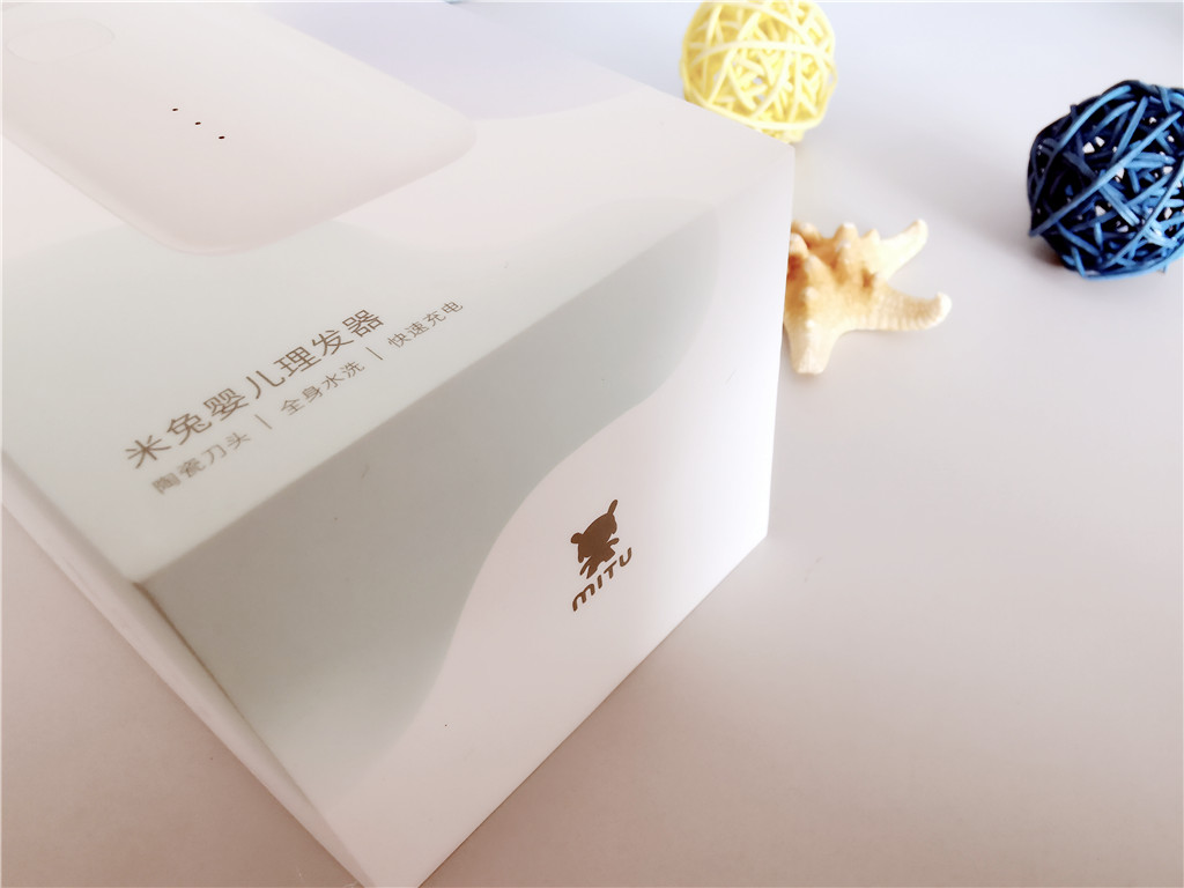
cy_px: 444
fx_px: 889
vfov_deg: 53.1
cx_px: 592
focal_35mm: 26
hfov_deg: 67.3
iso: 400
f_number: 2.2
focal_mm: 2.35
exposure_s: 1/33.3
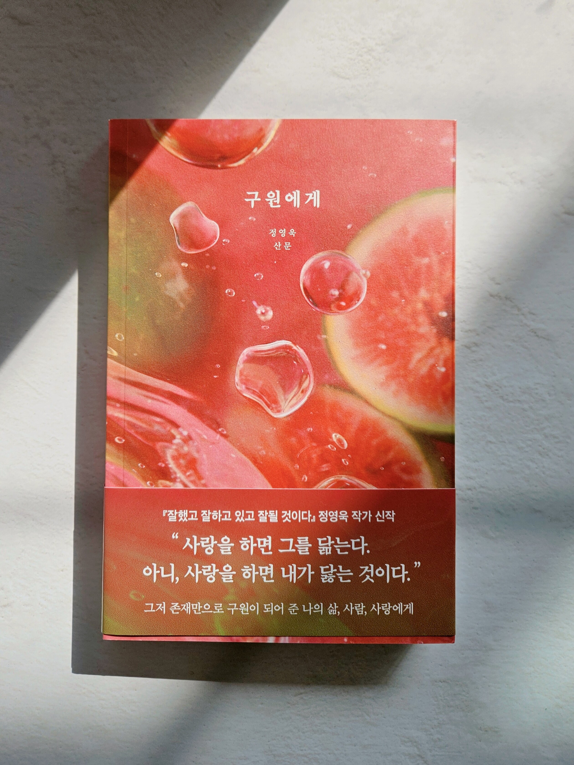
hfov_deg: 58.9
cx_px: 287
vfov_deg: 73.9
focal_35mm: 23
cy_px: 382
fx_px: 509
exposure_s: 1/769
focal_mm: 5.4
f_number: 1.8
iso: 25
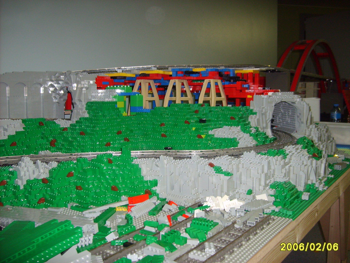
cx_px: 175
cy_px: 132
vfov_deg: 40.7
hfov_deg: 52.6
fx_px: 354
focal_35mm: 35
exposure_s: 1/45
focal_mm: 5.8
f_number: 2.8
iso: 100
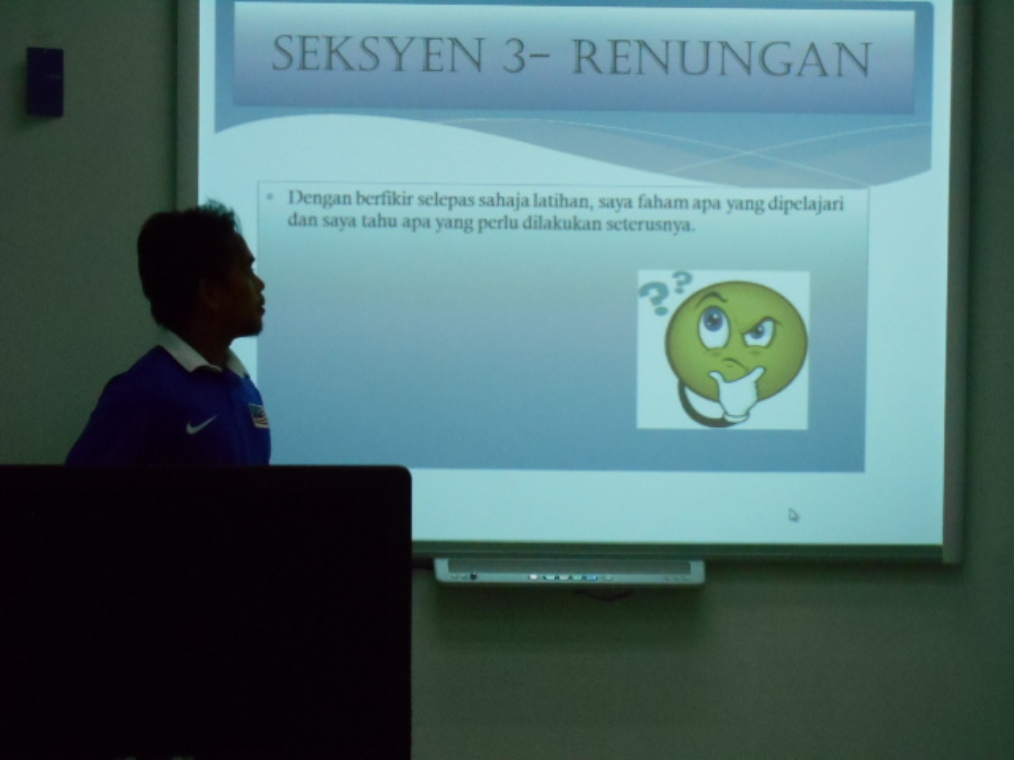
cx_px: 507
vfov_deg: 17.2
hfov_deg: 22.8
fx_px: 2519
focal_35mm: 86
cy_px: 380
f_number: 6.3
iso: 800
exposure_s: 1/160
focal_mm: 15.4
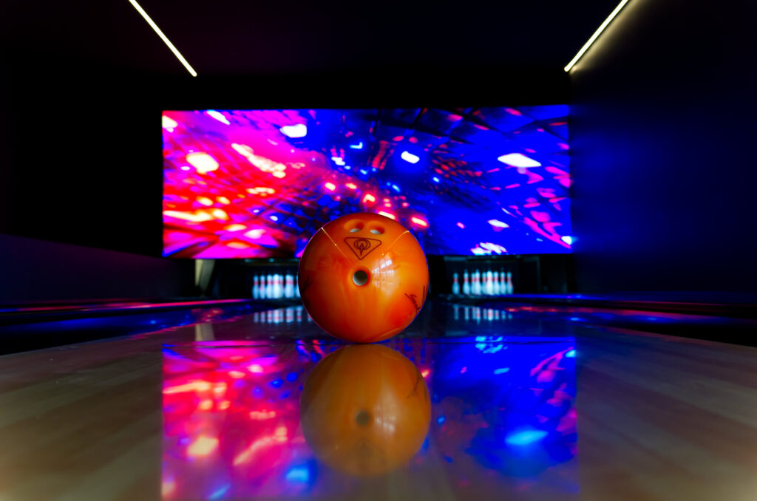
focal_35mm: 36
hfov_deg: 53.2
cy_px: 250
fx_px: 755
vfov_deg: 36.7
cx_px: 378
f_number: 4
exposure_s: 1/160
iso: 2000
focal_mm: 24
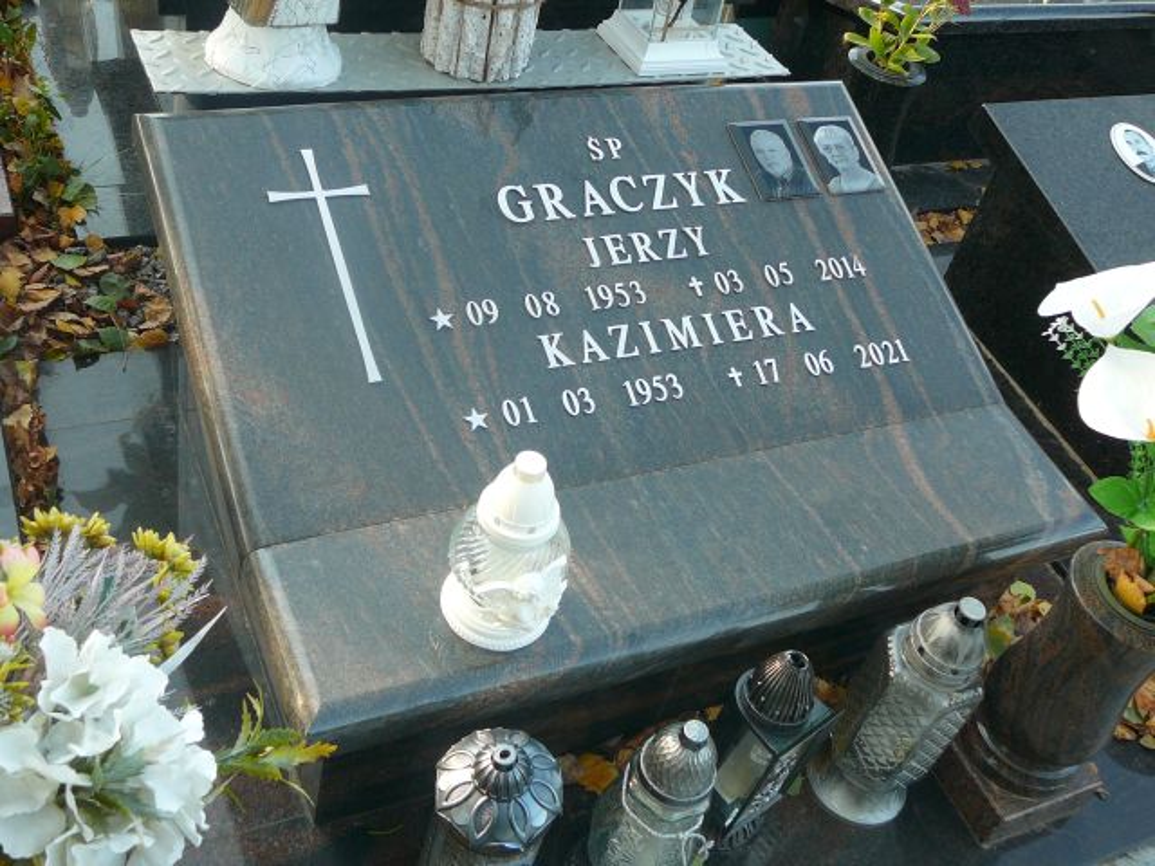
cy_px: 433
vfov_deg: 36.8
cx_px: 578
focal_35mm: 39
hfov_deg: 47.9
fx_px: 1301
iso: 80
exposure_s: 1/80
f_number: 3
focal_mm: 5.8
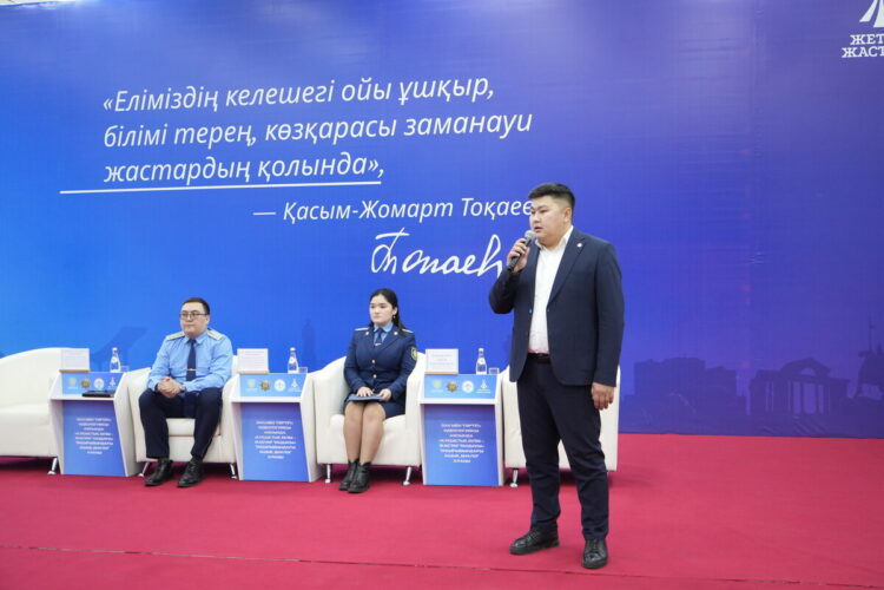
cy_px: 295
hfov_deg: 46.4
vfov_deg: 31.9
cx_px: 442
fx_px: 1031
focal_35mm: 42
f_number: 4
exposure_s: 1/100
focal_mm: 42
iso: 2500
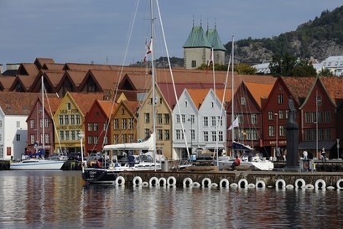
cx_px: 174
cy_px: 116
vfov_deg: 8.6
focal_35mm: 159
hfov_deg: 12.9
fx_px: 1515
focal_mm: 155
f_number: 11
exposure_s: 1/320
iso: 200
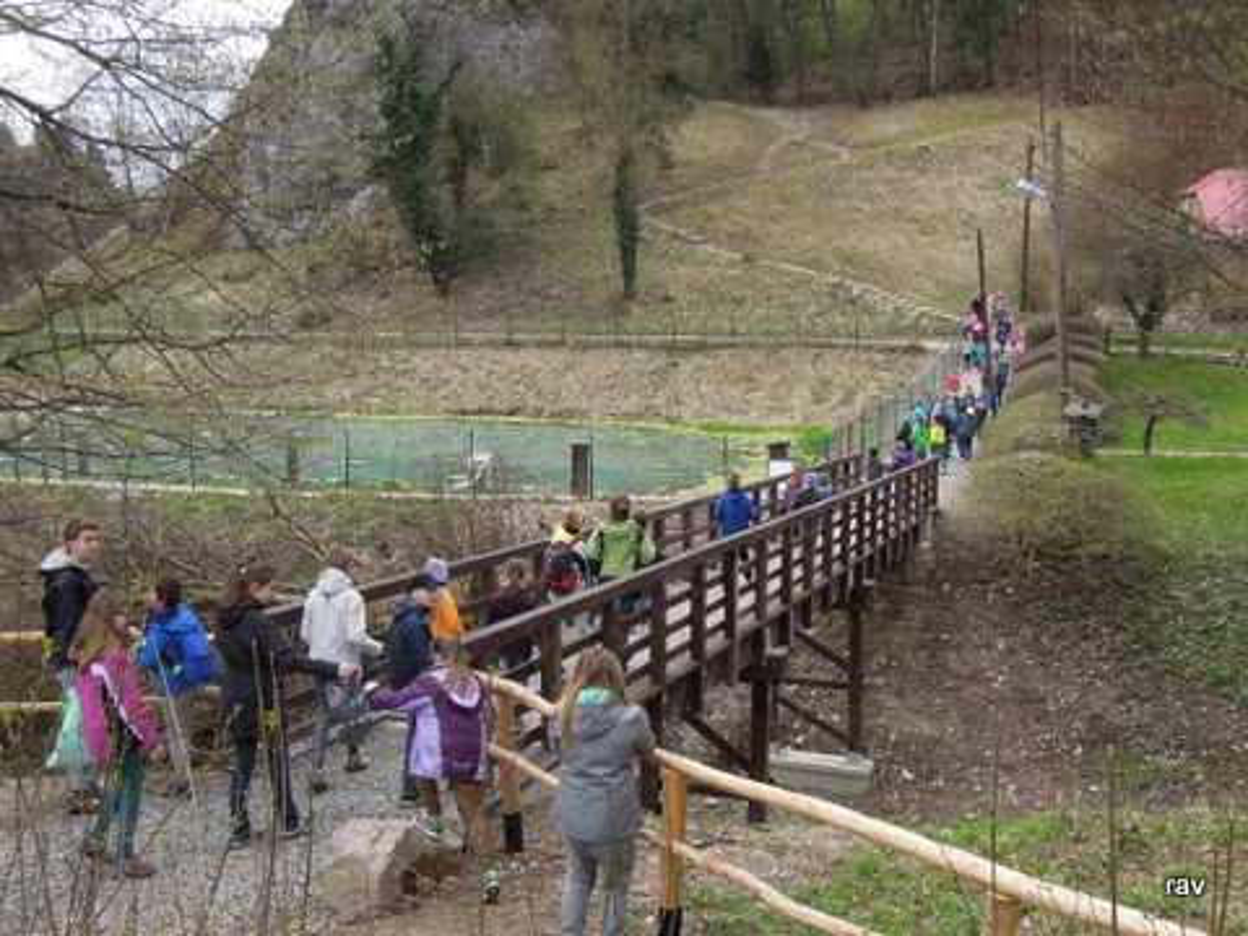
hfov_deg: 46.8
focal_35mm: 40
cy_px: 468
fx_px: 1442
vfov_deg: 36.0
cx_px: 624
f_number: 3.3
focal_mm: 7.2
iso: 160
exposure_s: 1/400
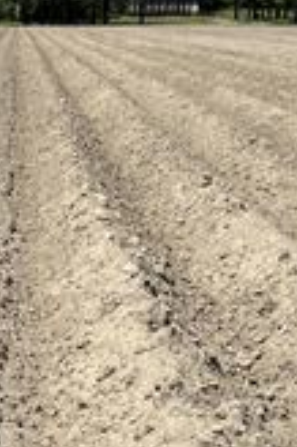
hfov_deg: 20.2
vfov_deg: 30.5
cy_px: 262
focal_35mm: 66
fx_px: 818
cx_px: 38
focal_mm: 5.96
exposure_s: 1/5076
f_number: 1.6
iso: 50
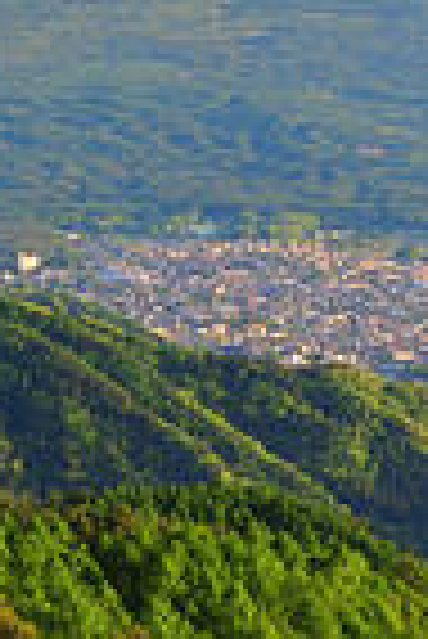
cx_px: -311
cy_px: 342
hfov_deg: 6.6
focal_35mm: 203
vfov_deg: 10.1
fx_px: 3611
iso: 100
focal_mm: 48
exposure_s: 1/6
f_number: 13
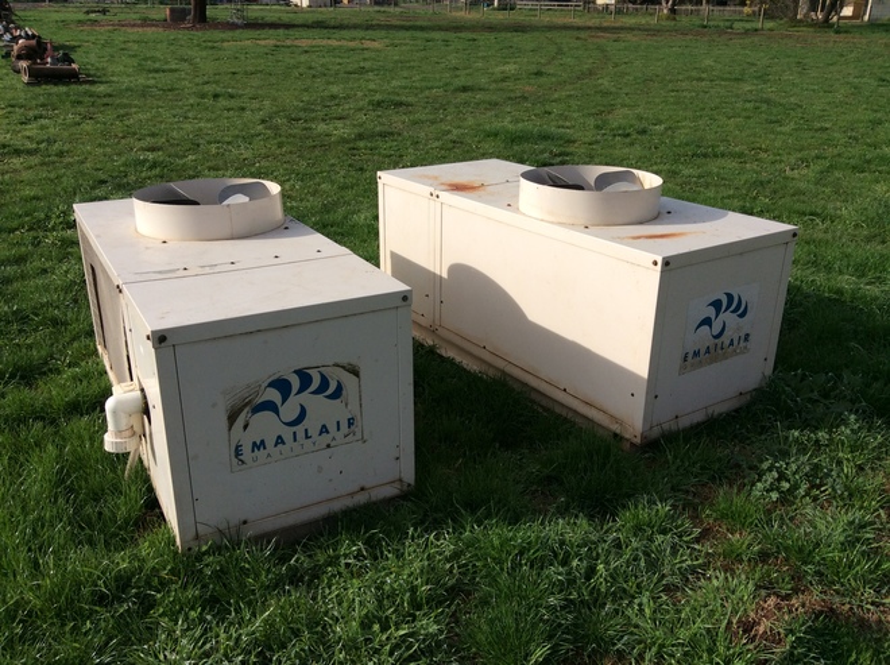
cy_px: 332
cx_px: 445
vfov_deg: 44.1
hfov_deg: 56.9
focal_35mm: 32
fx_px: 822
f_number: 2.4
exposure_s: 1/1972
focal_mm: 3.3
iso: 32
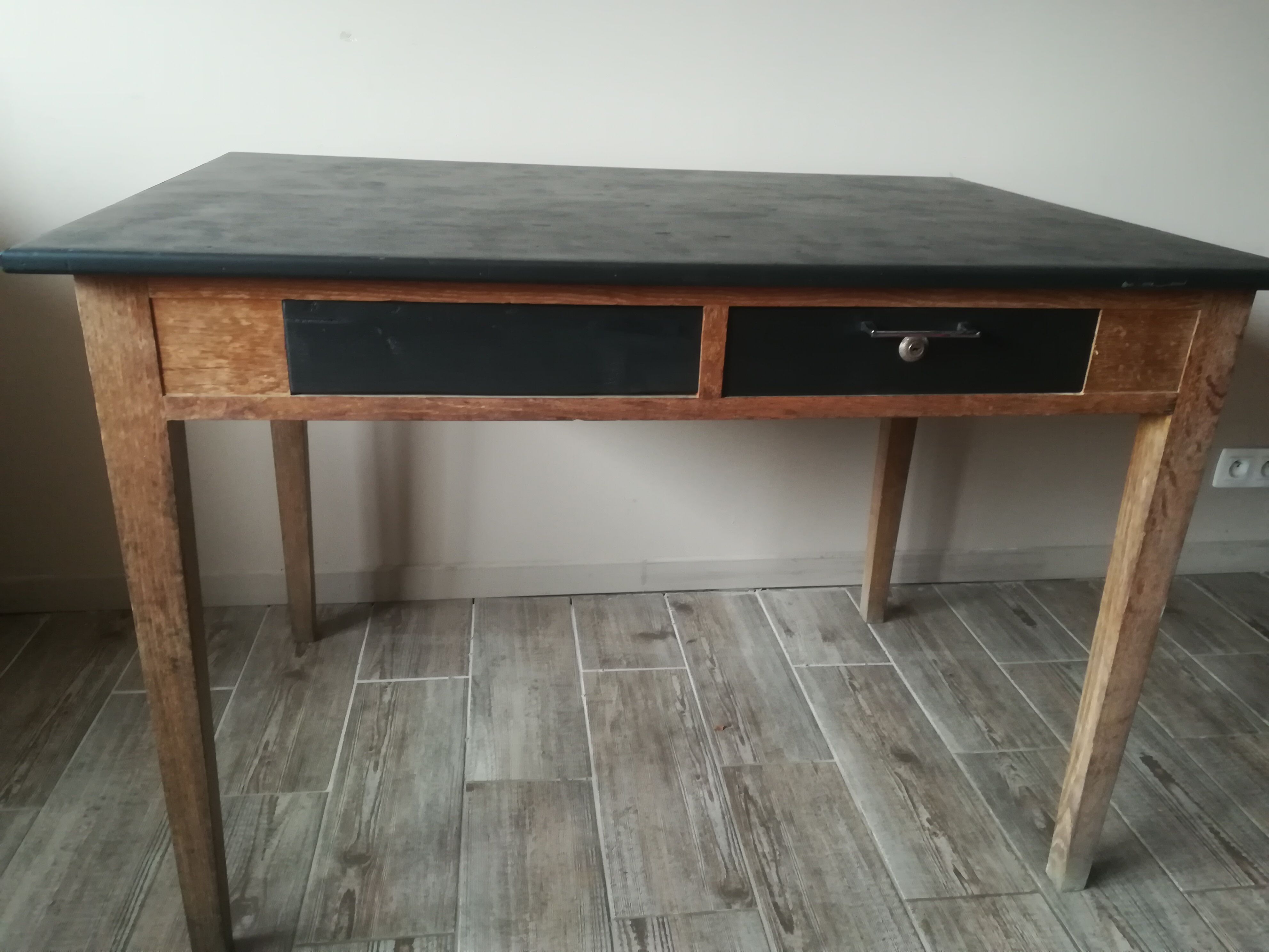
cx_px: 634
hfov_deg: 67.3
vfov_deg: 53.1
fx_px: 953
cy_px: 476
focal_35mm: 26
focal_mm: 3.83
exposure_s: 1/33.3
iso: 320
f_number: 2.2
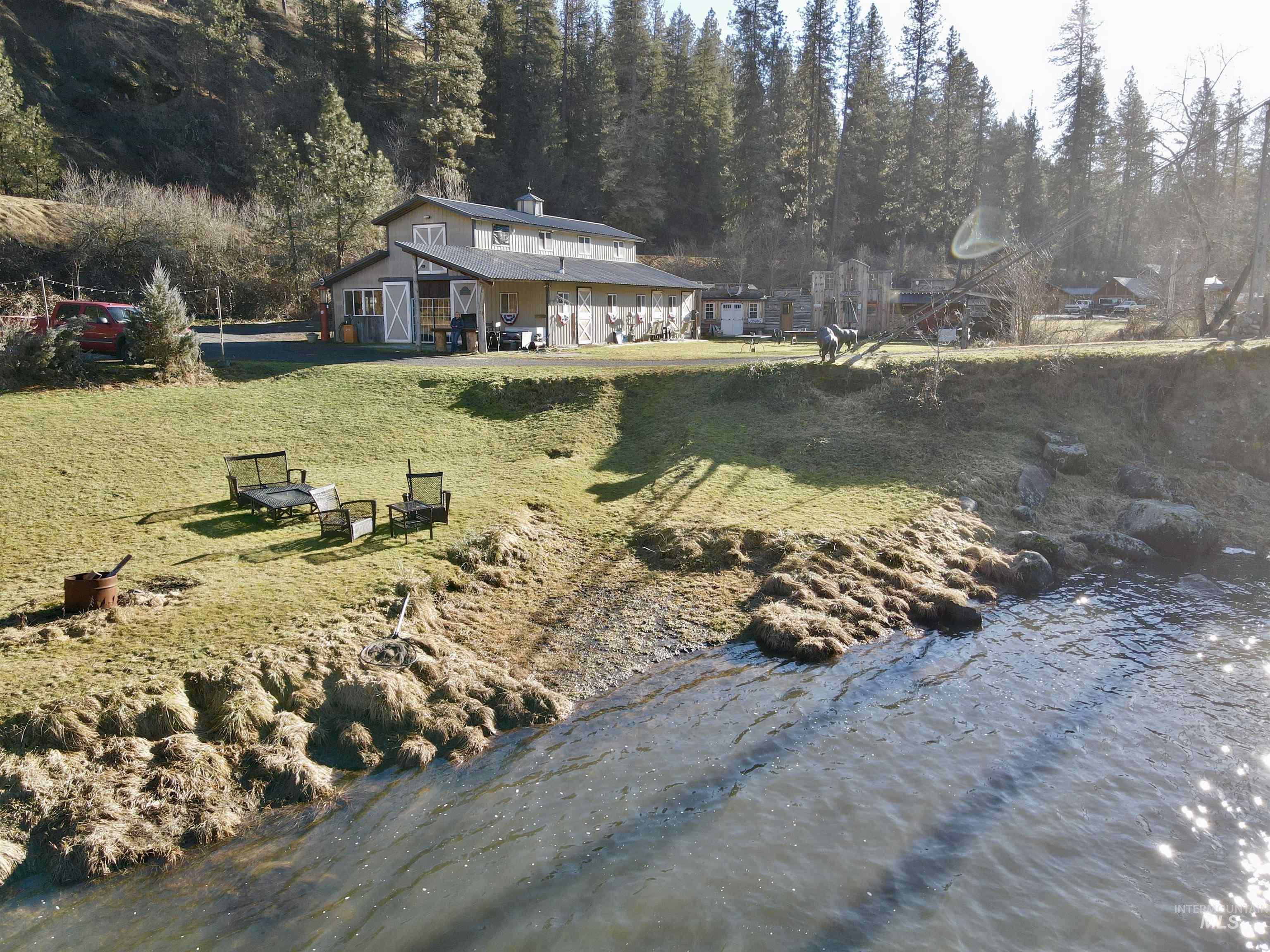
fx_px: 881
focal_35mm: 24
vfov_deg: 56.8
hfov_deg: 71.6
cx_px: 635
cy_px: 476
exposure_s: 1/200
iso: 100
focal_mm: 4.5
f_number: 2.8
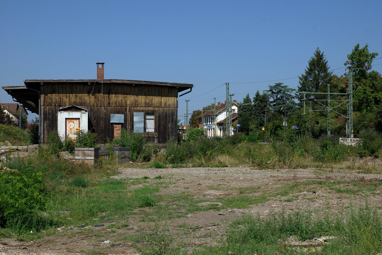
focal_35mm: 52
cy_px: 128
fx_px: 557
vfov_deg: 25.8
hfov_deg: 37.9
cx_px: 191
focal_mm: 35
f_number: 13
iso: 100
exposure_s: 1/200
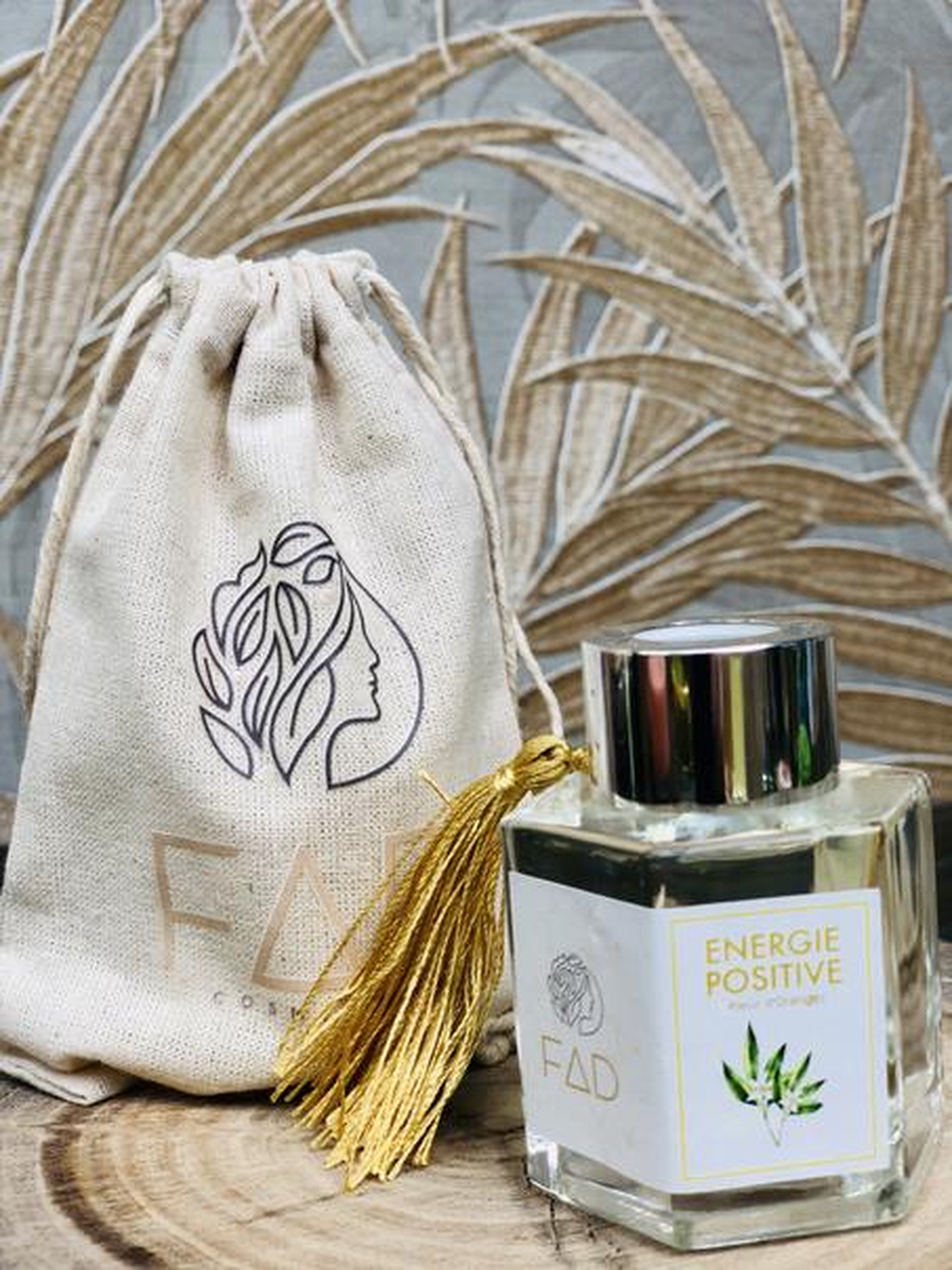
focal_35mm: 52
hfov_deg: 28.0
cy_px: 635
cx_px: 476
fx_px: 1907
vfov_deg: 36.8
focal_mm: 6
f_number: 2.4
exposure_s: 1/60
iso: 16
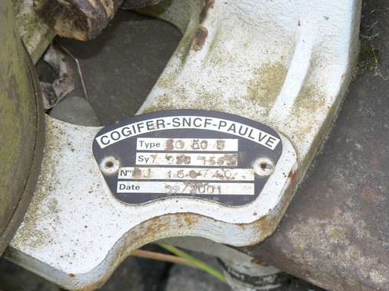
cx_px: 171
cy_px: 146
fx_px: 1517
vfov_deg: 11.0
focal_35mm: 135
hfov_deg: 14.6
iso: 80
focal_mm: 17.7
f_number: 3.2
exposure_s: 1/80
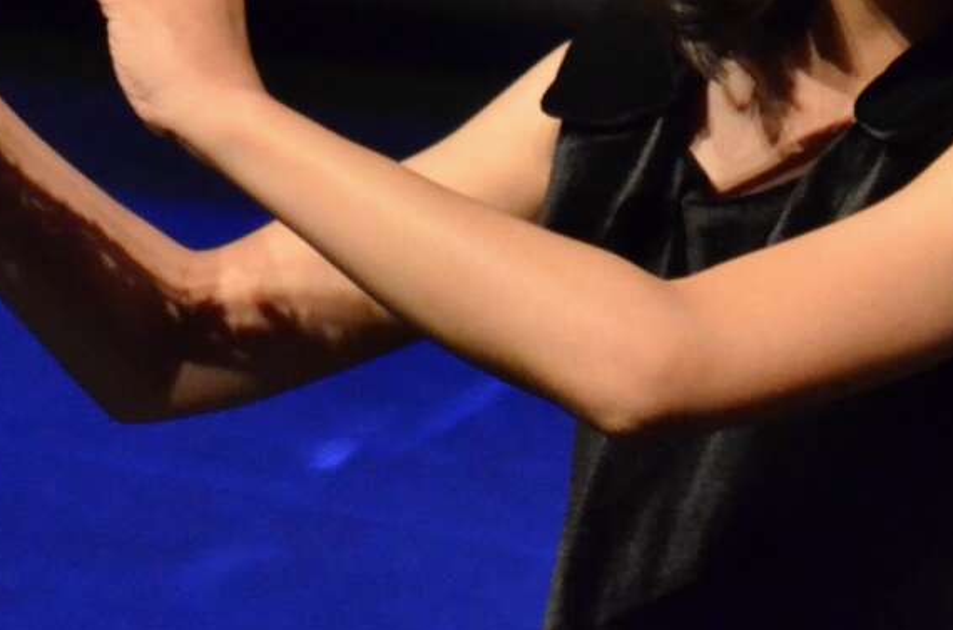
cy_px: 301
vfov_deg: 0.9
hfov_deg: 1.4
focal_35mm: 1510
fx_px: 39873
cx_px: 590
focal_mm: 280
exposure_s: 1/160
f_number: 5.6
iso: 2500
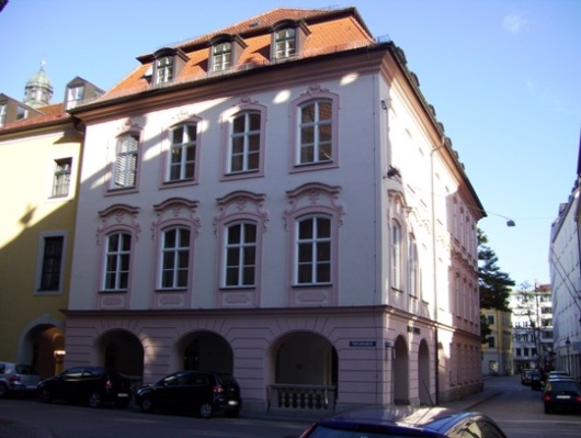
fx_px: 605
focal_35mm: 36
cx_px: 290
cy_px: 219
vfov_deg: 39.7
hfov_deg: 51.3
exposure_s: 1/500
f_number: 2.7
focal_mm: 6
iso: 80
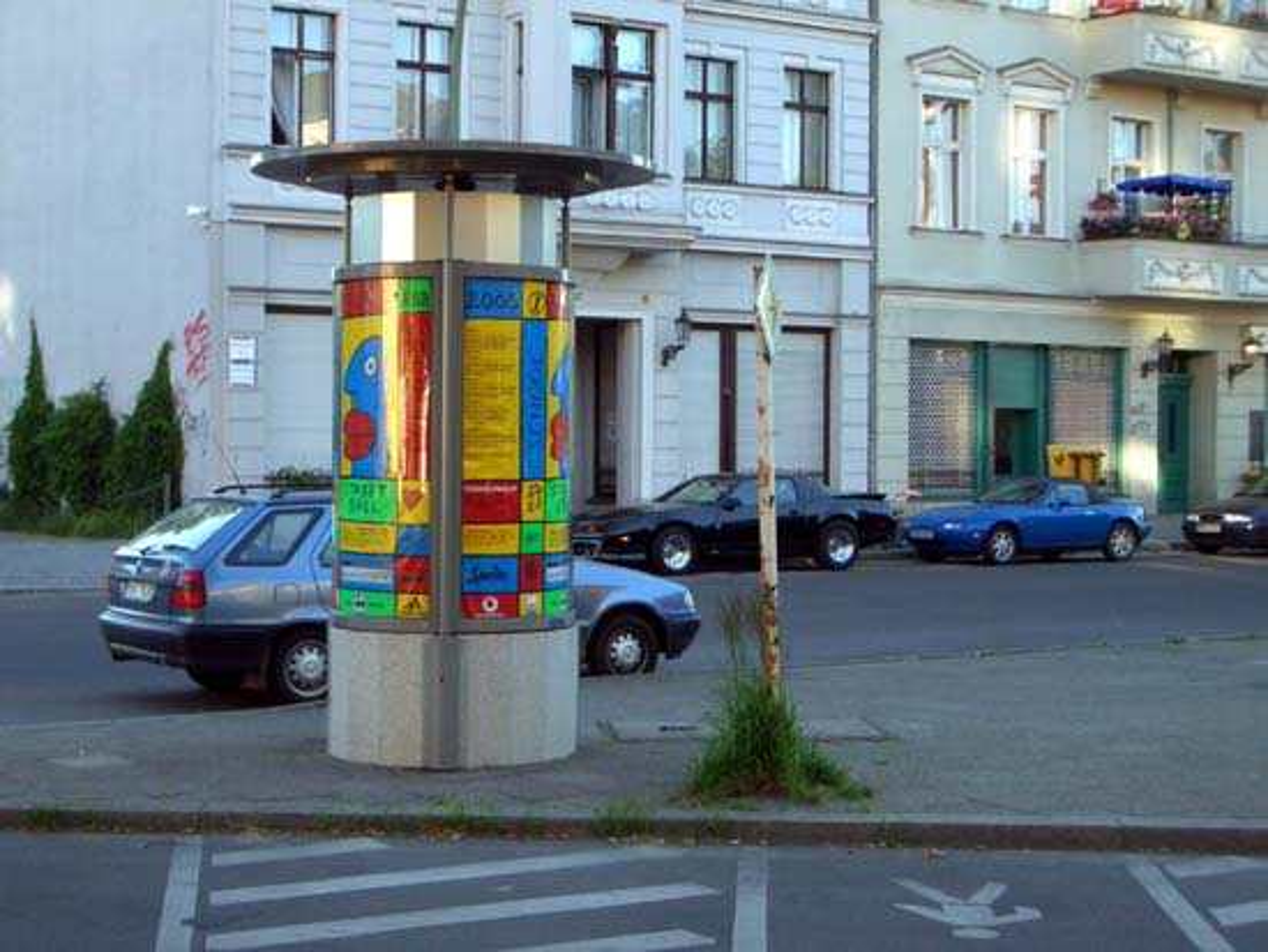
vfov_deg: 23.7
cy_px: 476
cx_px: 634
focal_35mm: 62
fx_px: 2272
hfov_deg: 31.2
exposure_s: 1/100
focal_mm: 10.2
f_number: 3.5
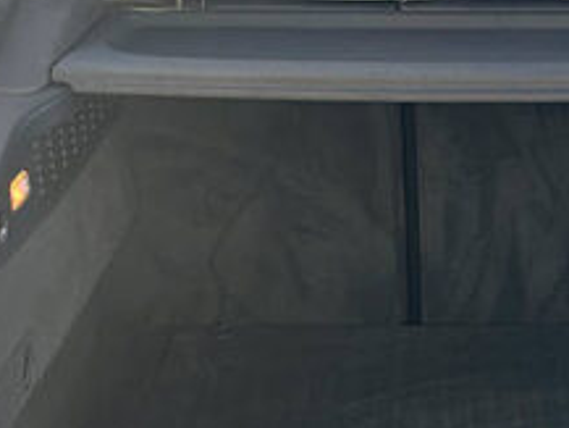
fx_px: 1579
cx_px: 511
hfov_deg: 20.0
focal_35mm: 96
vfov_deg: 15.2
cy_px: 389
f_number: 1.6
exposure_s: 1/124
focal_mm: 5.1
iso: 32
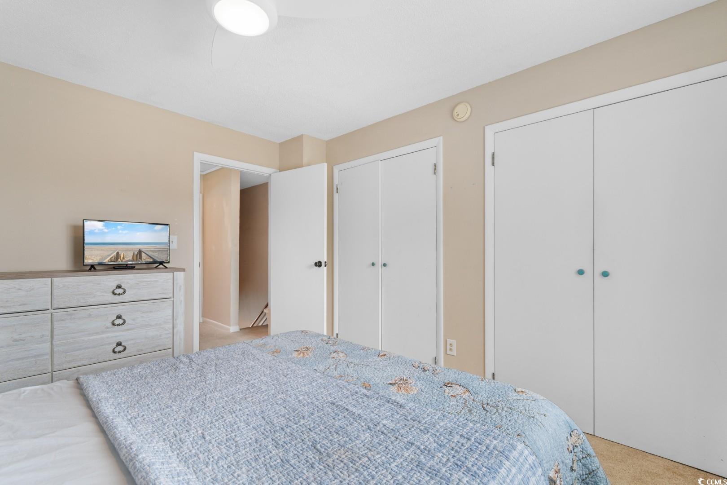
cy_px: 242
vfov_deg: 77.3
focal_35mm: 15
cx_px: 364
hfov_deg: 100.4
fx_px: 303
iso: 100
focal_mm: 10
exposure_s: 1/10
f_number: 4.5
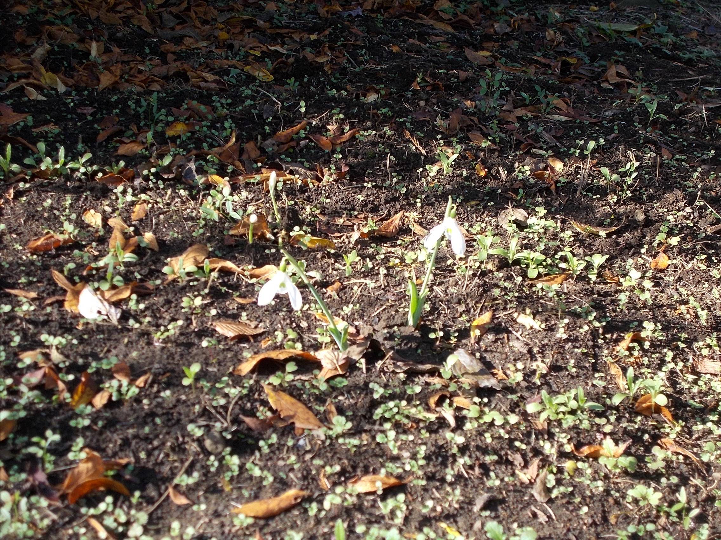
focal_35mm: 76
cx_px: 360
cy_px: 270
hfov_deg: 25.7
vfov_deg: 19.4
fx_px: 1583
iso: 80
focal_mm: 13.5
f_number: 5.8
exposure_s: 1/80
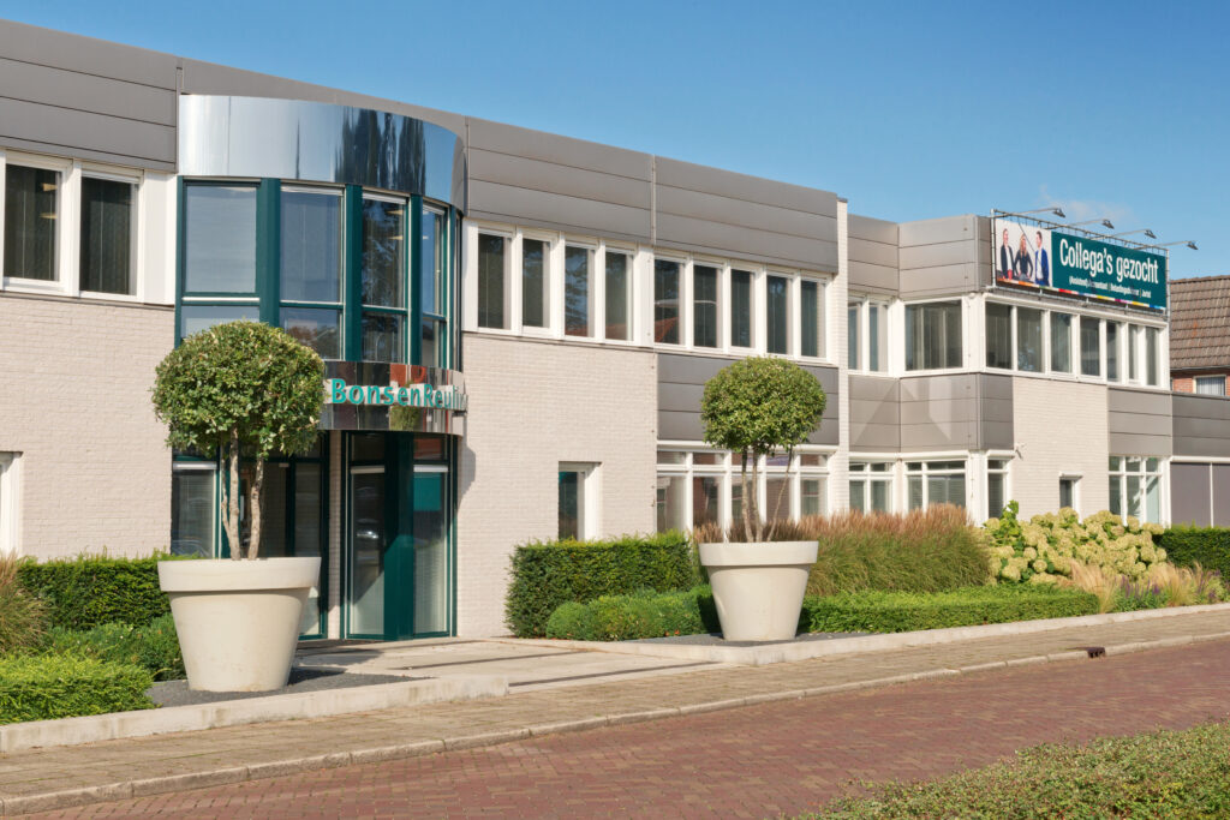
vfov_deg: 23.4
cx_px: 615
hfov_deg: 34.5
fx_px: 1982
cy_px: 410
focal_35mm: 58
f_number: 14
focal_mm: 58
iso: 400
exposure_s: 1/400
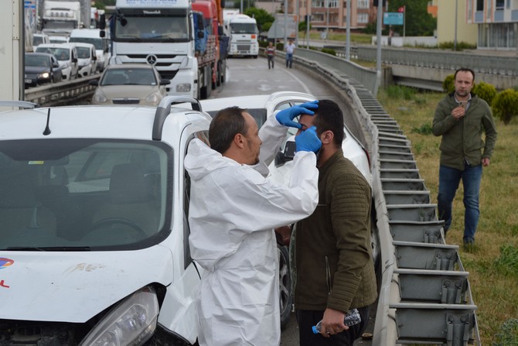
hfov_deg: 26.0
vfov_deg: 17.5
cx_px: 259
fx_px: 1123
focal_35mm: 78
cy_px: 173
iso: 100
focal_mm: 52
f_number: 6.3
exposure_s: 1/160
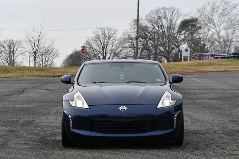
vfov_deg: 11.1
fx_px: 816
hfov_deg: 16.7
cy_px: 80
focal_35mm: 123
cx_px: 120
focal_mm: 82
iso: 180
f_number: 8
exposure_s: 1/250
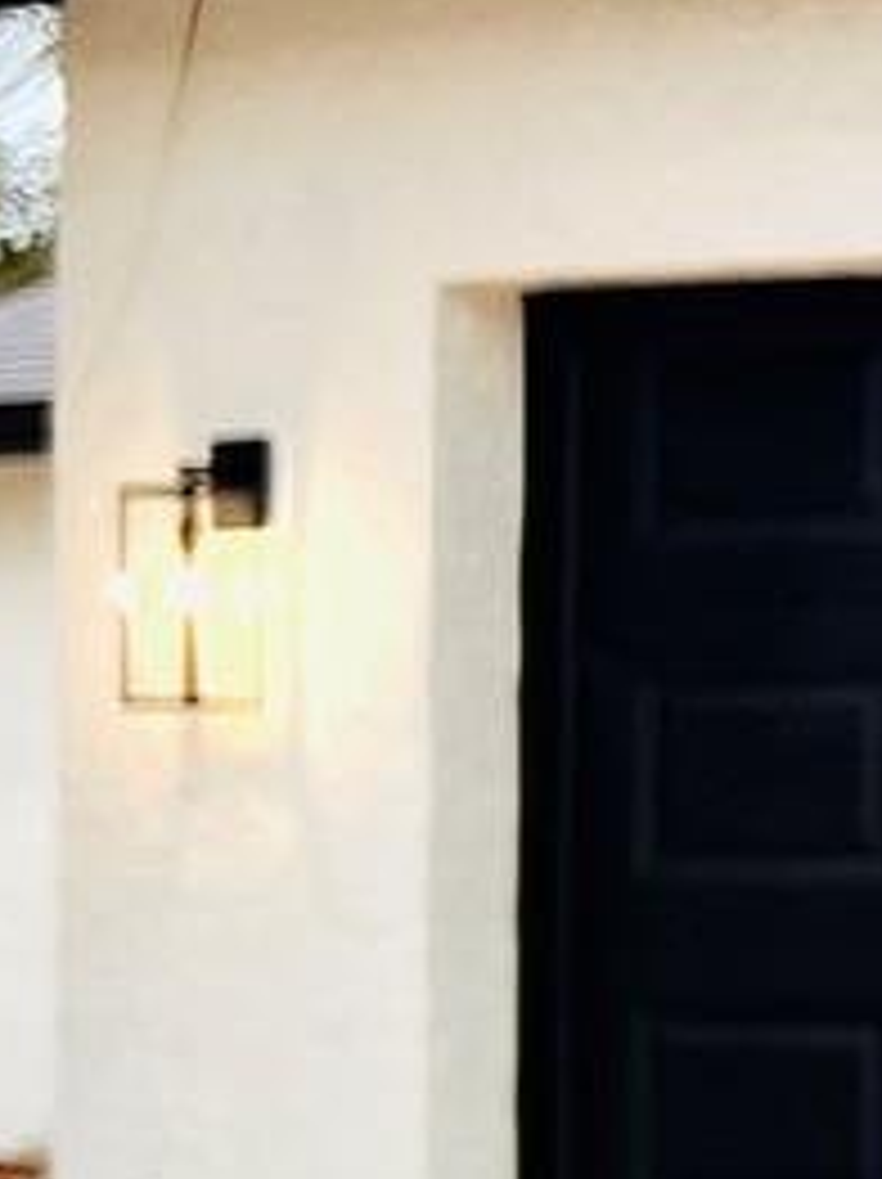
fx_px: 5410
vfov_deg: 12.4
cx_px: 2322
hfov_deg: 8.3
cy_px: 878
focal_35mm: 159
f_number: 1.5
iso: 64
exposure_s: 1/121
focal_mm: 5.7
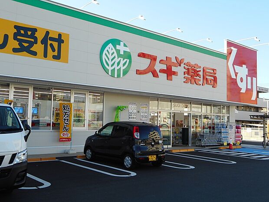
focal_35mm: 39
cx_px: 134
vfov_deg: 36.8
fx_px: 303
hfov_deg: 47.9
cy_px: 101
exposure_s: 1/160
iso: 80
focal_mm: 6.9
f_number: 4.5
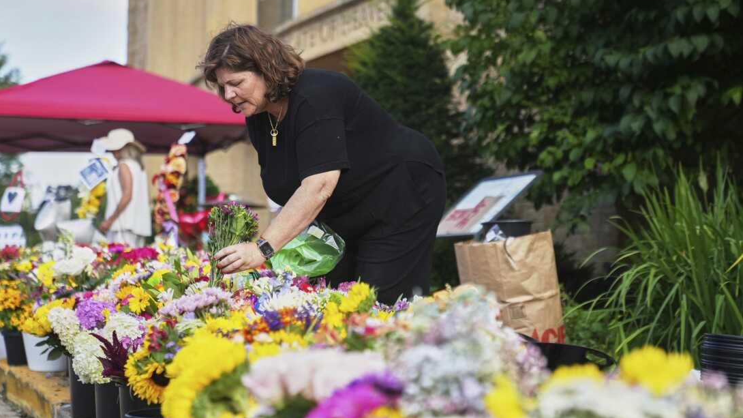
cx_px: 374
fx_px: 1458
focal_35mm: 74
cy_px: 195
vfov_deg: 16.3
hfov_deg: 28.6
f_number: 2.8
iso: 640
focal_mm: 70
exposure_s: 1/4000
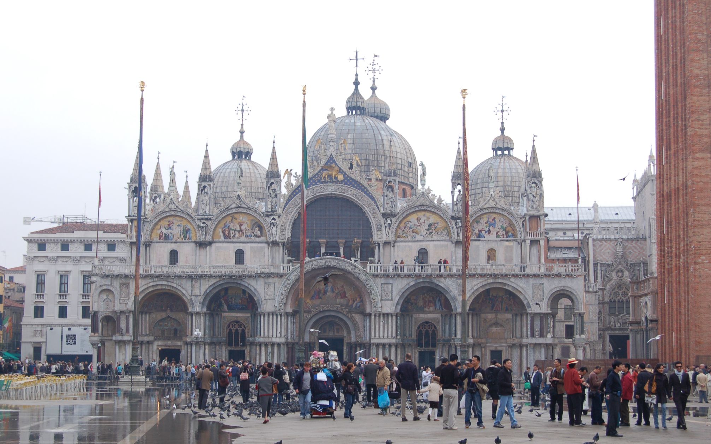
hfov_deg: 34.5
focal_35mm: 59
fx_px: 1143
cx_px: 350
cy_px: 227
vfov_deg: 22.0
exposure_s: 1/250
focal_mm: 38
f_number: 8
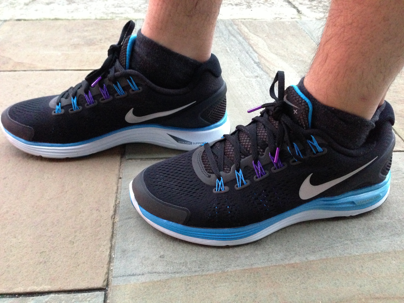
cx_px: 202
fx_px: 385
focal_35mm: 33
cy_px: 152
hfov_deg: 55.4
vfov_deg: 42.9
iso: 640
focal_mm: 4.13
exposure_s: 1/15
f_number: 2.4
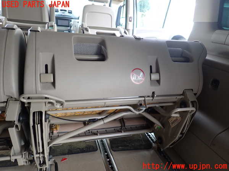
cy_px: 86
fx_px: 165
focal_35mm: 25
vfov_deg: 54.9
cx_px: 114
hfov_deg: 69.4
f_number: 2
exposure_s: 1/50
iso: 200
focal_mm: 4.5
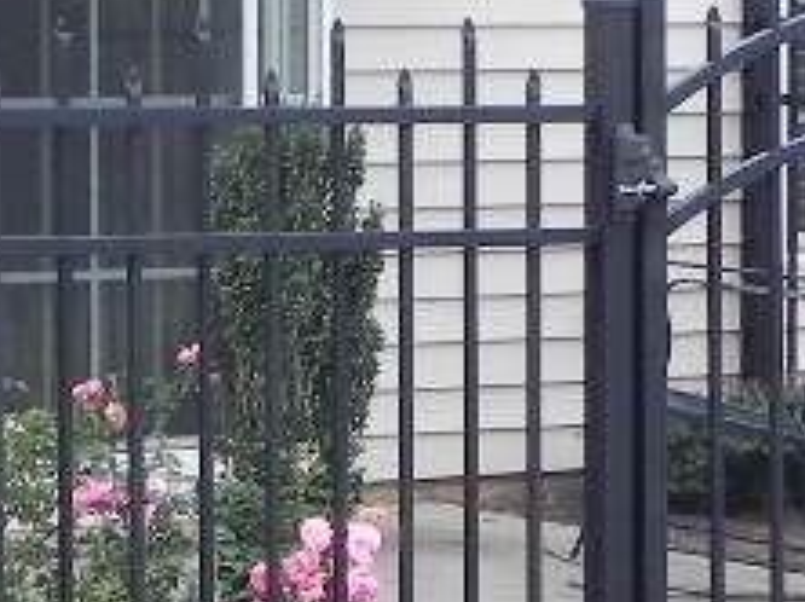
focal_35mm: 240
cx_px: 203
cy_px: 377
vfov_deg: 6.2
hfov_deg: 8.2
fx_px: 5575
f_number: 4.5
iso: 224
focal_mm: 9.2
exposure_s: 1/185
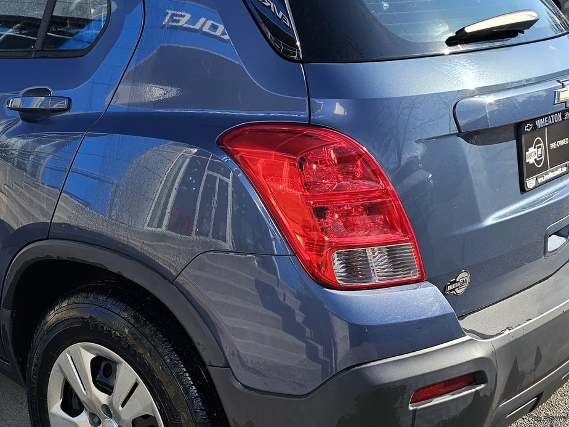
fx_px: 838
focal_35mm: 51
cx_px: 165
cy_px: 163
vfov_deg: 28.5
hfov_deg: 36.9
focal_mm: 6.3
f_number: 1.7
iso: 10
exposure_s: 1/370
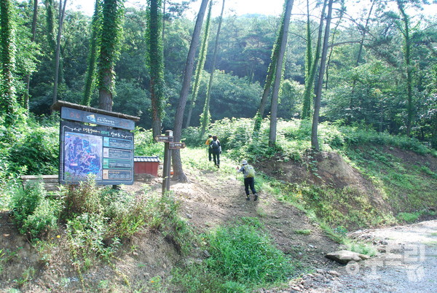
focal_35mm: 30
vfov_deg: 43.7
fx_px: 365
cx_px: 218
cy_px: 146
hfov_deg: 61.9
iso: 200
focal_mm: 20
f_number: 8
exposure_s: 1/60
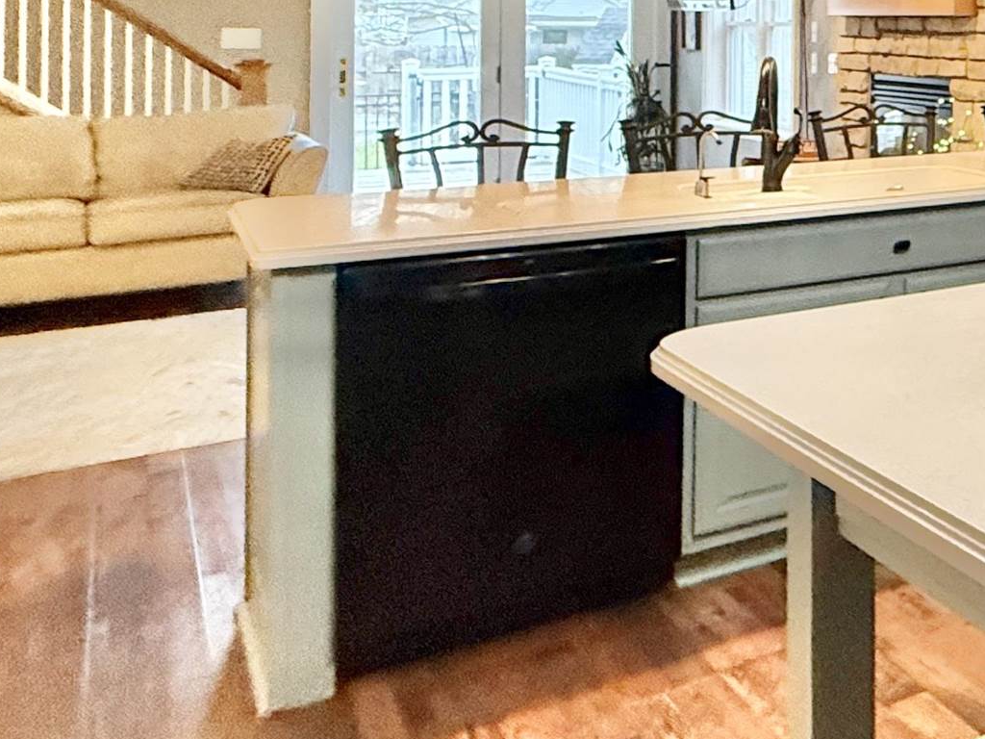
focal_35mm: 42
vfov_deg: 31.9
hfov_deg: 30.0
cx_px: 1418
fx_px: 1195
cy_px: 14
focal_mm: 2.22
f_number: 2.2
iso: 400
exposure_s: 1/60
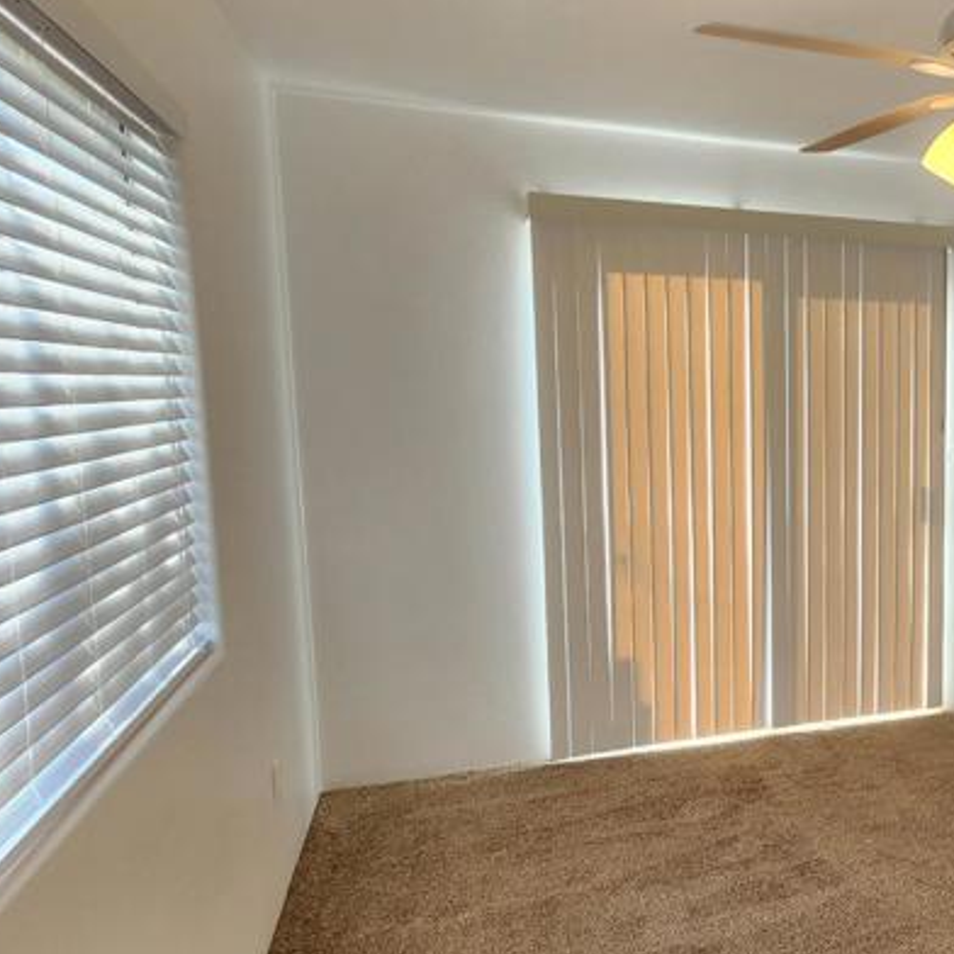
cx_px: 935
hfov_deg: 46.2
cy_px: 526
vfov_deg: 53.9
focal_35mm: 30
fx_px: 935
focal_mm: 2.2
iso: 64
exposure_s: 1/60
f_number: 2.2
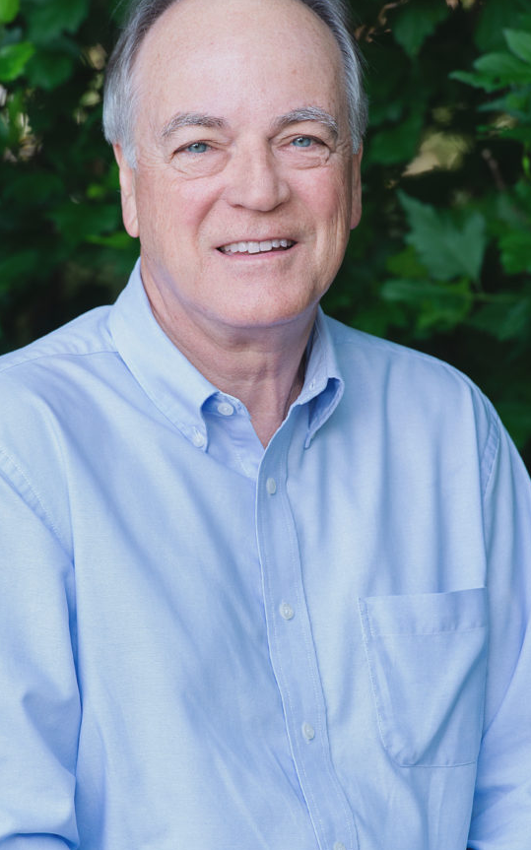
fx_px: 5606
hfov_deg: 5.4
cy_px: 430
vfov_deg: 8.7
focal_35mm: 242
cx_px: 232
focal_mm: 200
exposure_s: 1/200
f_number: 5.6
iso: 800
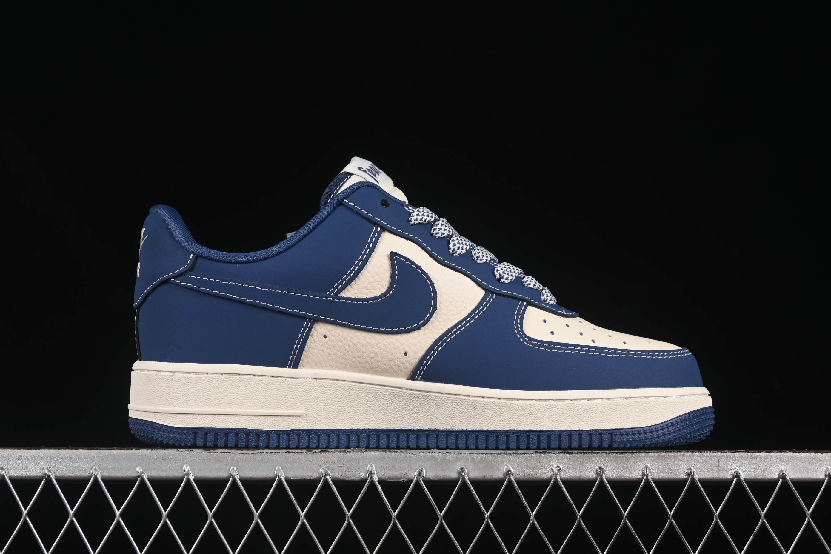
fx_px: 1731
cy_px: 277
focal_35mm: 75
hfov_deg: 27.0
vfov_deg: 18.2
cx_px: 416
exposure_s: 1/80
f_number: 8
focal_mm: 50
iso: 160
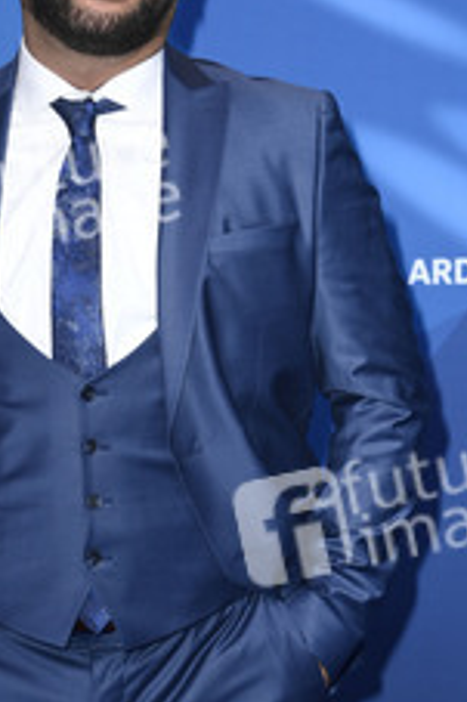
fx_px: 3430
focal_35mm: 176
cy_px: 359
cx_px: 111
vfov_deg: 11.7
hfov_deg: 7.8
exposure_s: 1/250
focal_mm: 100
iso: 800
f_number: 6.3
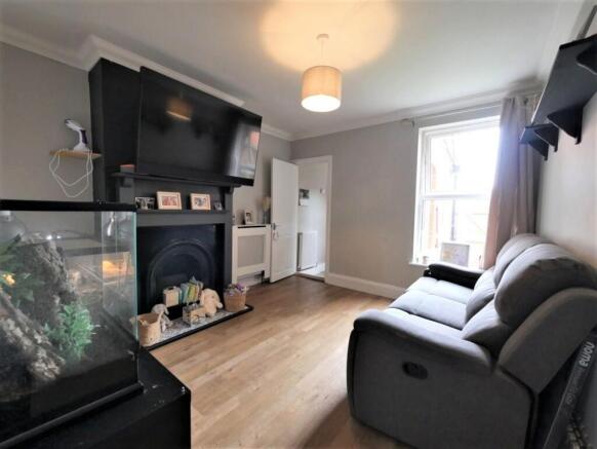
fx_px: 242
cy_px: 224
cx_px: 298
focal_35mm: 14
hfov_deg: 102.0
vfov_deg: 85.7
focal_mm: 7
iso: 1000
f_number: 4
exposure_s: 1/60
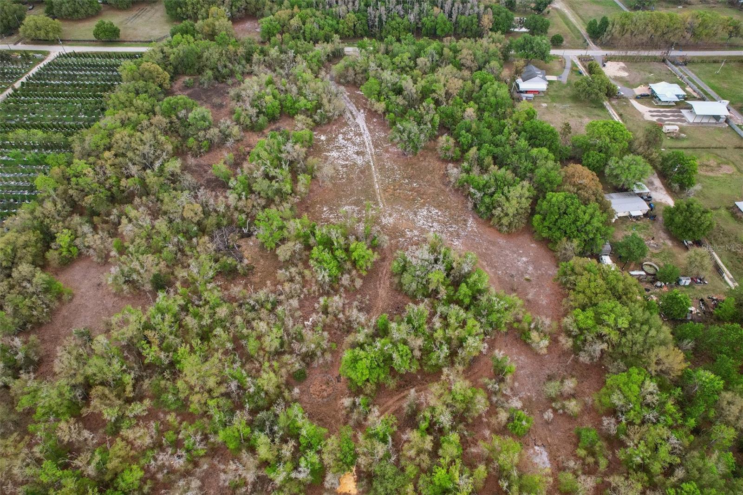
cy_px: 248
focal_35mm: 22
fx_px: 454
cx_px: 372
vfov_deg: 57.2
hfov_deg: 78.6
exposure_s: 1/640
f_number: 2.8
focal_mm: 8.4
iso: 400
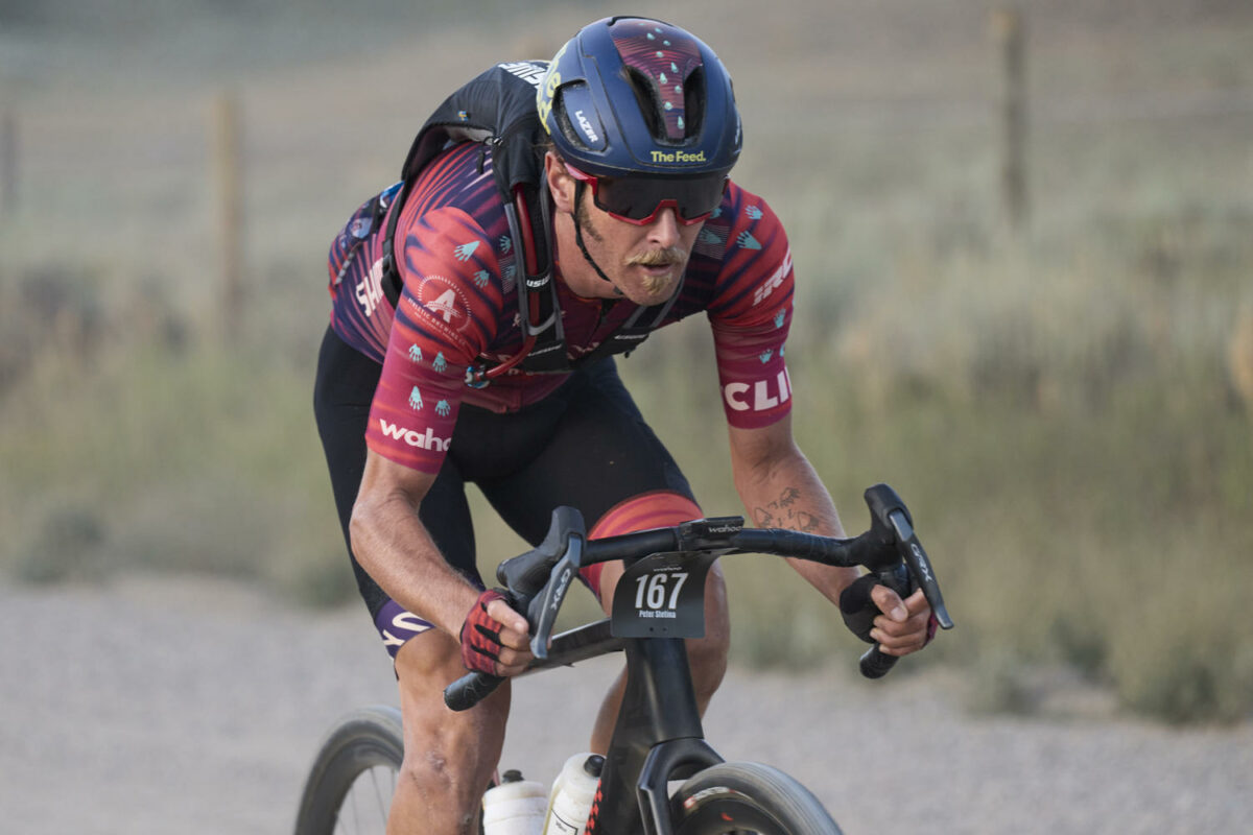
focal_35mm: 200
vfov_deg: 6.9
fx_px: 6961
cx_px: 626
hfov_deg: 10.3
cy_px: 418
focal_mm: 200
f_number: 4.5
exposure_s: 1/1250
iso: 1600
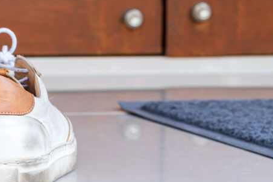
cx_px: 20
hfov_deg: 10.2
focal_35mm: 201
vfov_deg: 6.8
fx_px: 1524
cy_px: 0
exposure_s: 1/20
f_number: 10
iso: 160
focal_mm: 89
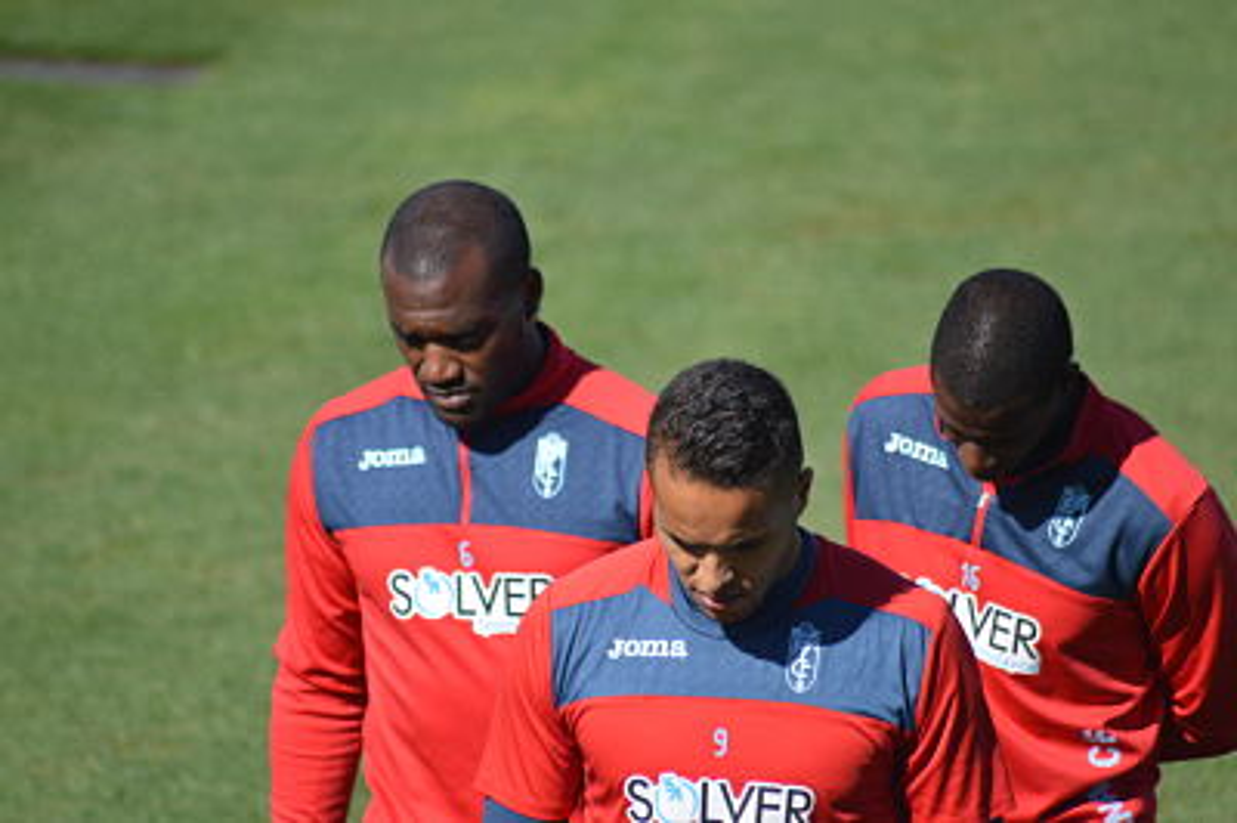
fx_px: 15449
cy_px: 412
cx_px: 618
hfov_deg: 4.6
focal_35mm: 450
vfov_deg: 3.0
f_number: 6.3
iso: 400
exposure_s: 1/1600
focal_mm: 300
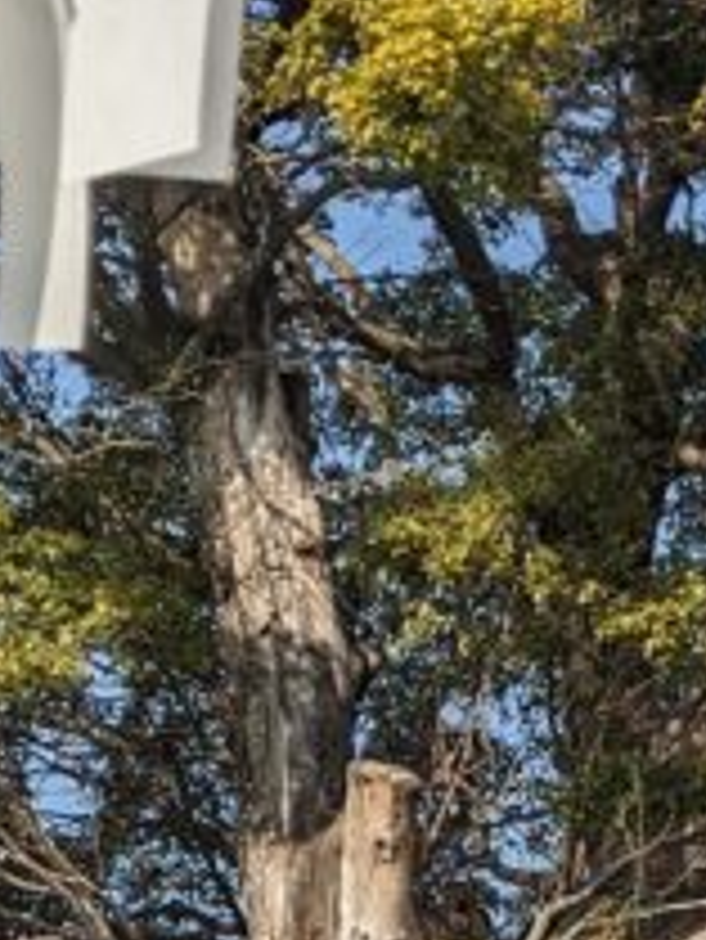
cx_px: 166
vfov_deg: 14.0
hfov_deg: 11.2
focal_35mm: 132
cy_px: 1390
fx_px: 3586
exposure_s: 1/3906
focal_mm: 4.38
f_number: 1.73
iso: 50
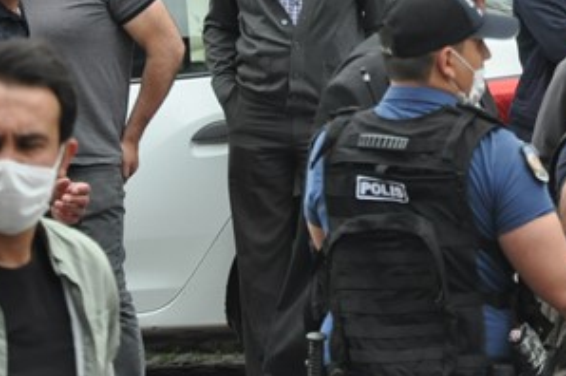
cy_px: 72
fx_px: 5388
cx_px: 513
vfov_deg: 4.0
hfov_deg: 6.0
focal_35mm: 343
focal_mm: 105
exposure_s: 1/800
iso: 1000
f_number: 7.1
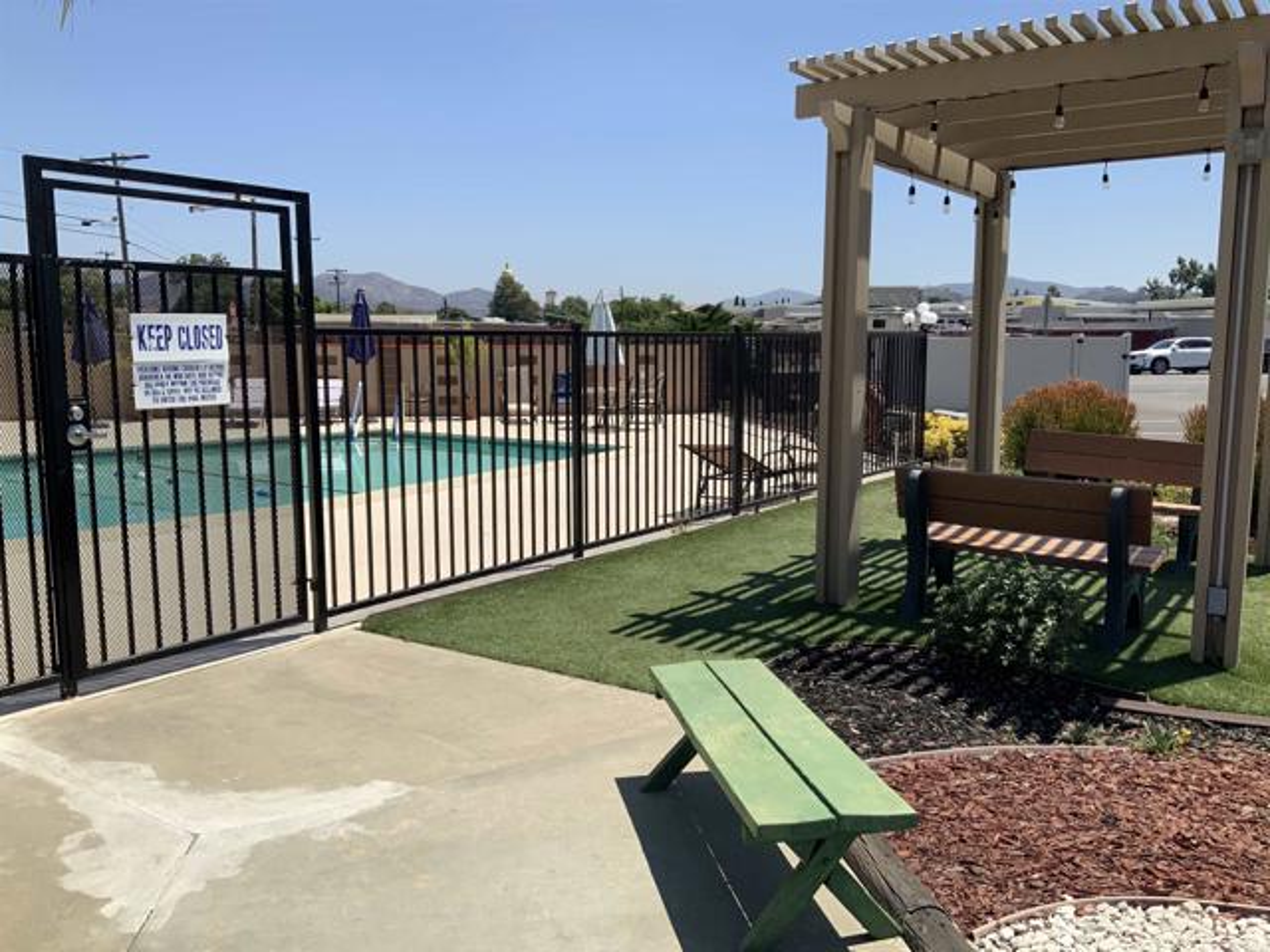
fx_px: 1064
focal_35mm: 29
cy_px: 476
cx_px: 635
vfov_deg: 48.2
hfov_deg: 61.7
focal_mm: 3
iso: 16
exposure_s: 1/2801
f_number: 1.8
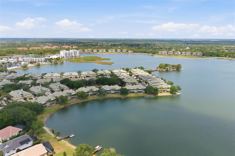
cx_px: 118
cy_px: 78
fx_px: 183
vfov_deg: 46.4
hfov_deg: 65.5
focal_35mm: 28
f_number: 2.8
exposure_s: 1/1600
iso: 200
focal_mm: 14.4
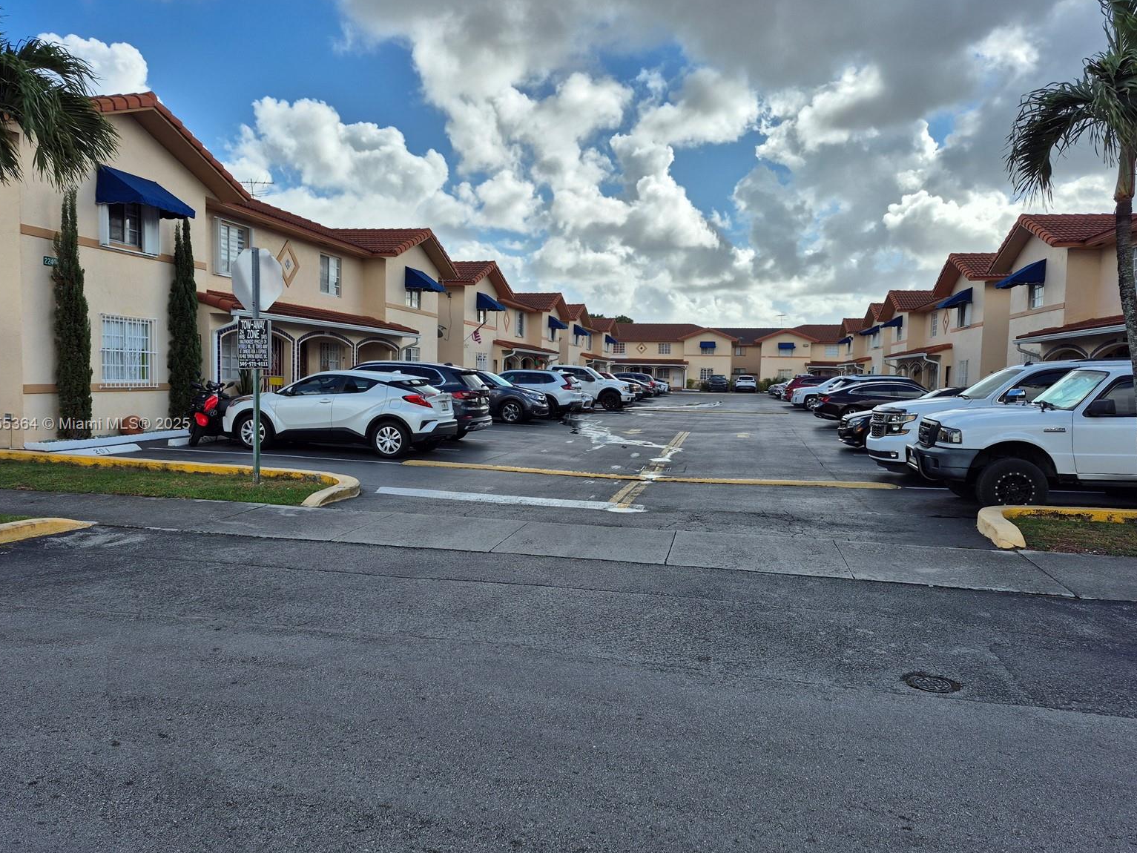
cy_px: 425
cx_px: 547
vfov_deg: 56.8
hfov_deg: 71.6
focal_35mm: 24
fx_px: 788
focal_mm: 5.4
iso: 25
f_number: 1.8
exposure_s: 1/2736
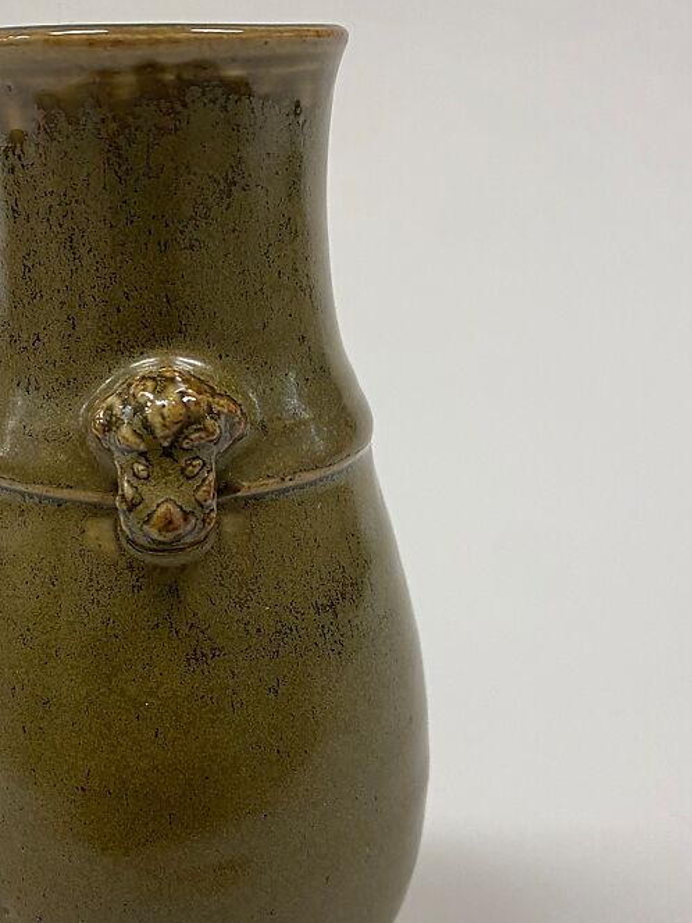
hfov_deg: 30.4
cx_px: 181
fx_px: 1253
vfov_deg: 40.2
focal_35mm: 47
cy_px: 564
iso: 125
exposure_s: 1/60
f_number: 1.8
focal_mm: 4.25
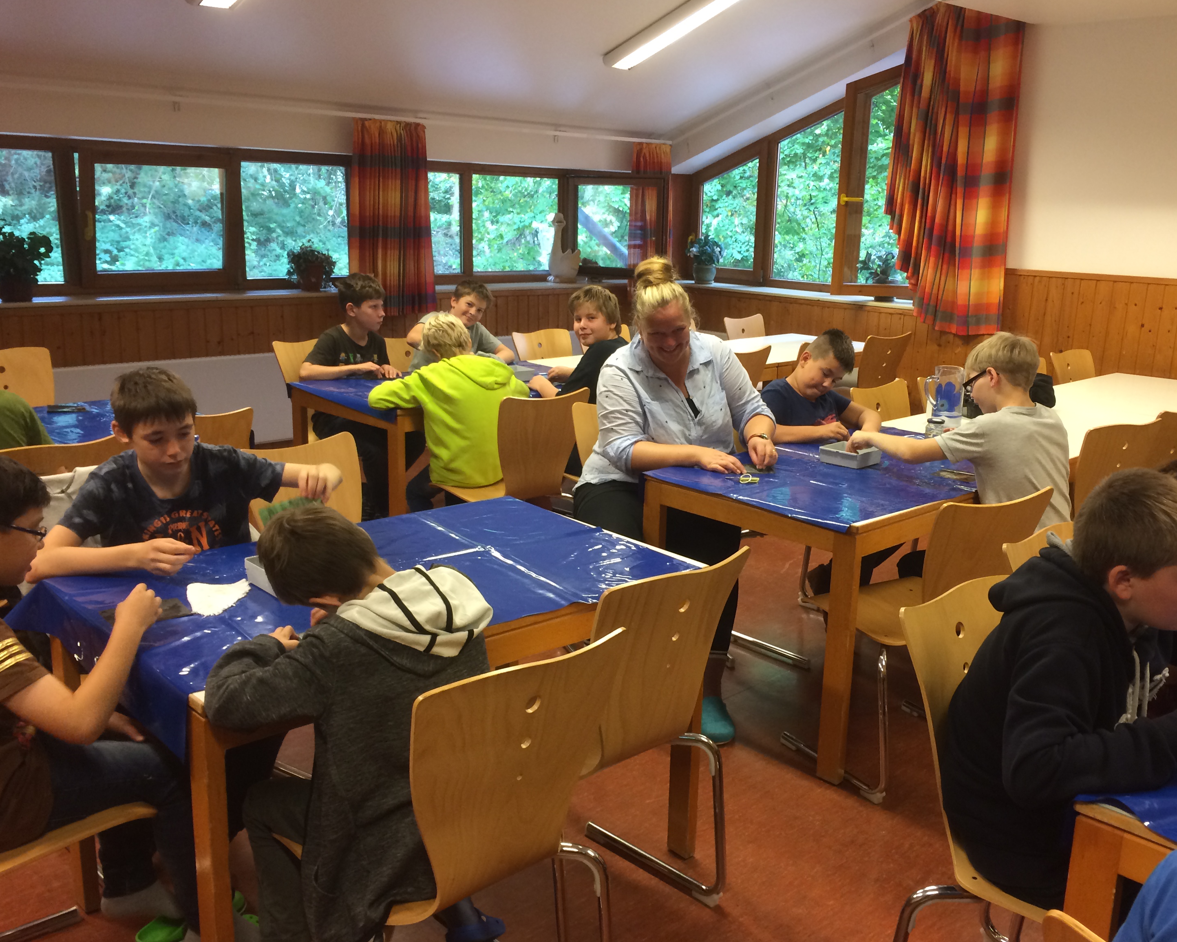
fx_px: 1115
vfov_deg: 45.8
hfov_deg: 55.6
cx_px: 641
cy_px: 491
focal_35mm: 32
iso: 160
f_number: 2.2
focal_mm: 4.15
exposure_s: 1/33
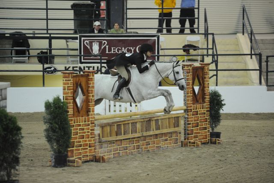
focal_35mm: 200
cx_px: 137
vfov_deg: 6.9
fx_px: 1521
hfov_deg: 10.3
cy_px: 92
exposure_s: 1/400
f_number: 2.8
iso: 6400
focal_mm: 200
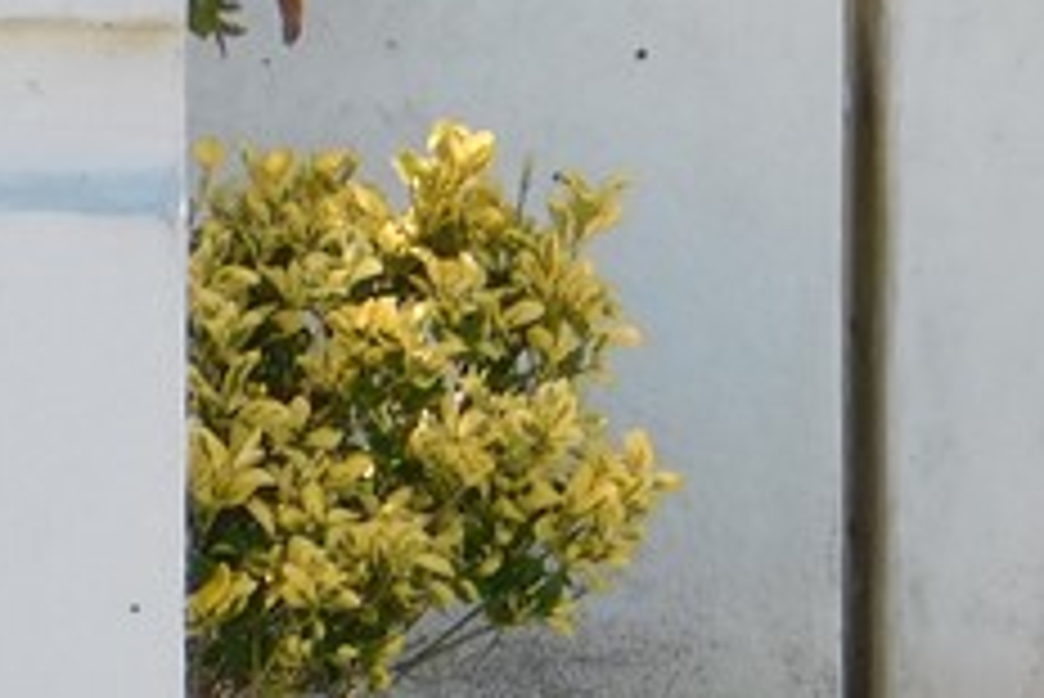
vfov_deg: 1.8
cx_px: -1035
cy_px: 851
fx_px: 22662
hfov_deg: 2.6
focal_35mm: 781
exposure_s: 1/250
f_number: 5.3
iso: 125
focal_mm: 30.1
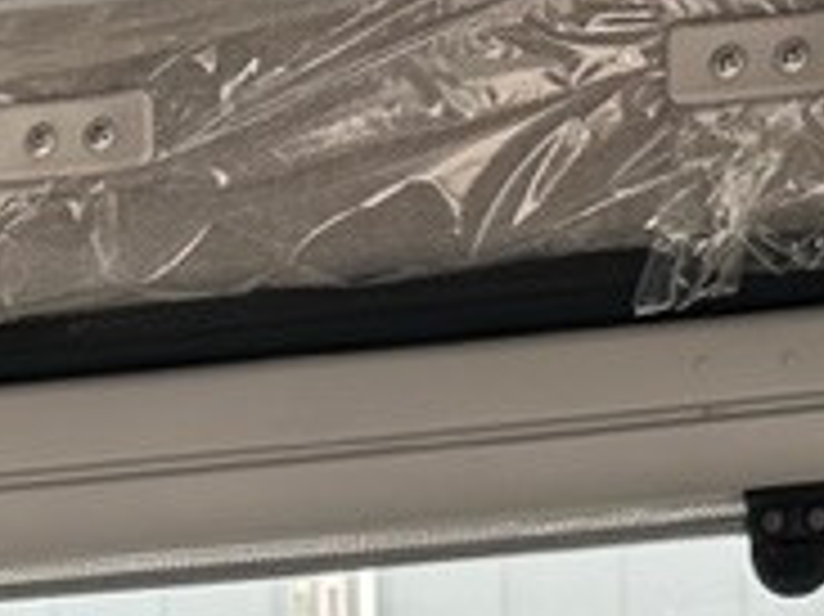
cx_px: 176
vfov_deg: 7.9
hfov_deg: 11.7
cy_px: 1659
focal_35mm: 168
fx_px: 3996
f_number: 1.78
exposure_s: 1/1227
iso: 80
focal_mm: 6.86
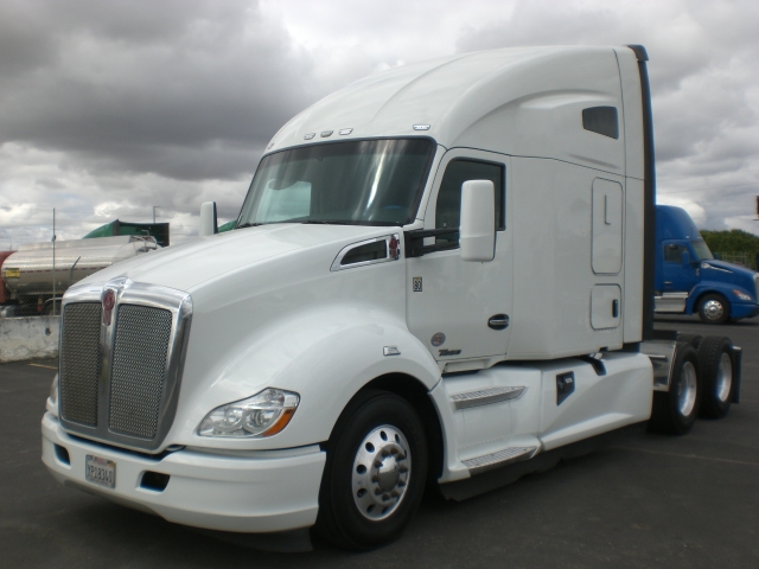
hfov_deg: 49.0
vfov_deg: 37.7
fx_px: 833
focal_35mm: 38
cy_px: 284
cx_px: 380
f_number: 4.4
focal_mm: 6.3
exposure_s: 1/500
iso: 50
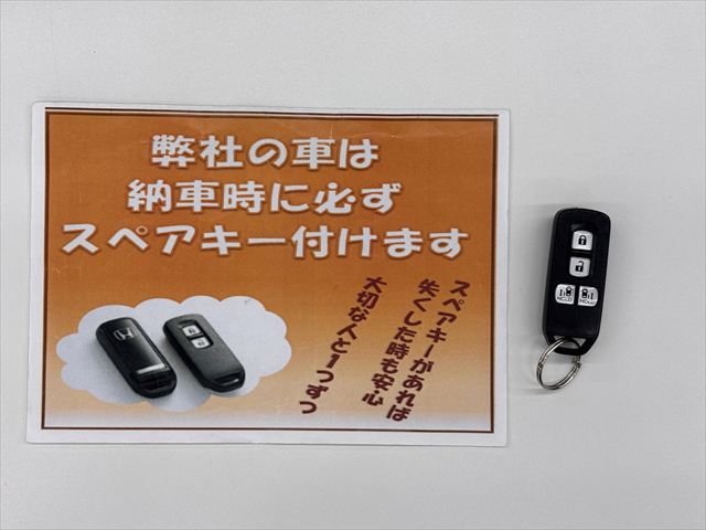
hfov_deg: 36.8
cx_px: 353
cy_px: 265
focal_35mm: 52
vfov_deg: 28.0
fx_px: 1061
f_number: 1.6
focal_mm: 5.96
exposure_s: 1/209
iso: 32
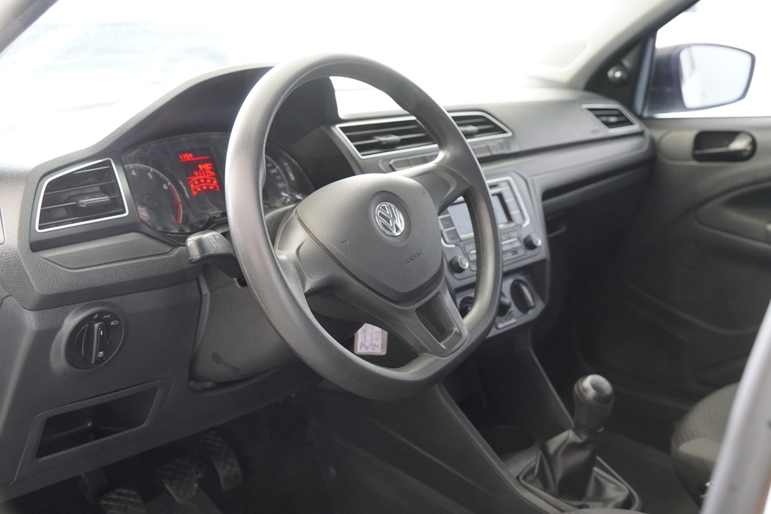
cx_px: 386
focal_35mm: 45
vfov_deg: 29.9
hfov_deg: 43.6
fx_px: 964
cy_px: 257
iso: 1600
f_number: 4
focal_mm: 30
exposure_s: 1/60
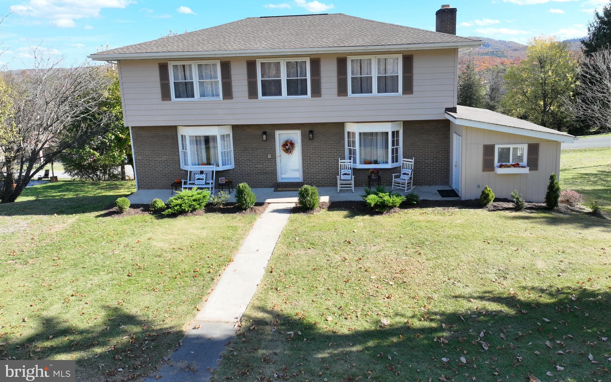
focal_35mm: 26
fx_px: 433
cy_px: 151
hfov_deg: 70.4
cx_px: 312
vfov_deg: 47.3
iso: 350
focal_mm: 12.29
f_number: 2.8
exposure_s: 1/1250
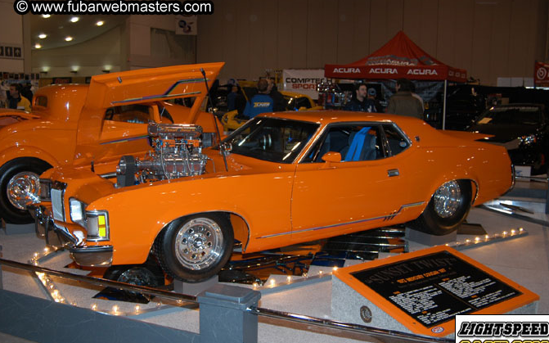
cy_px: 179
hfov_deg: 52.8
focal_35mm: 37
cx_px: 275
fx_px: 553
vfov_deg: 34.4
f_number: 5
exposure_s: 1/60
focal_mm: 24
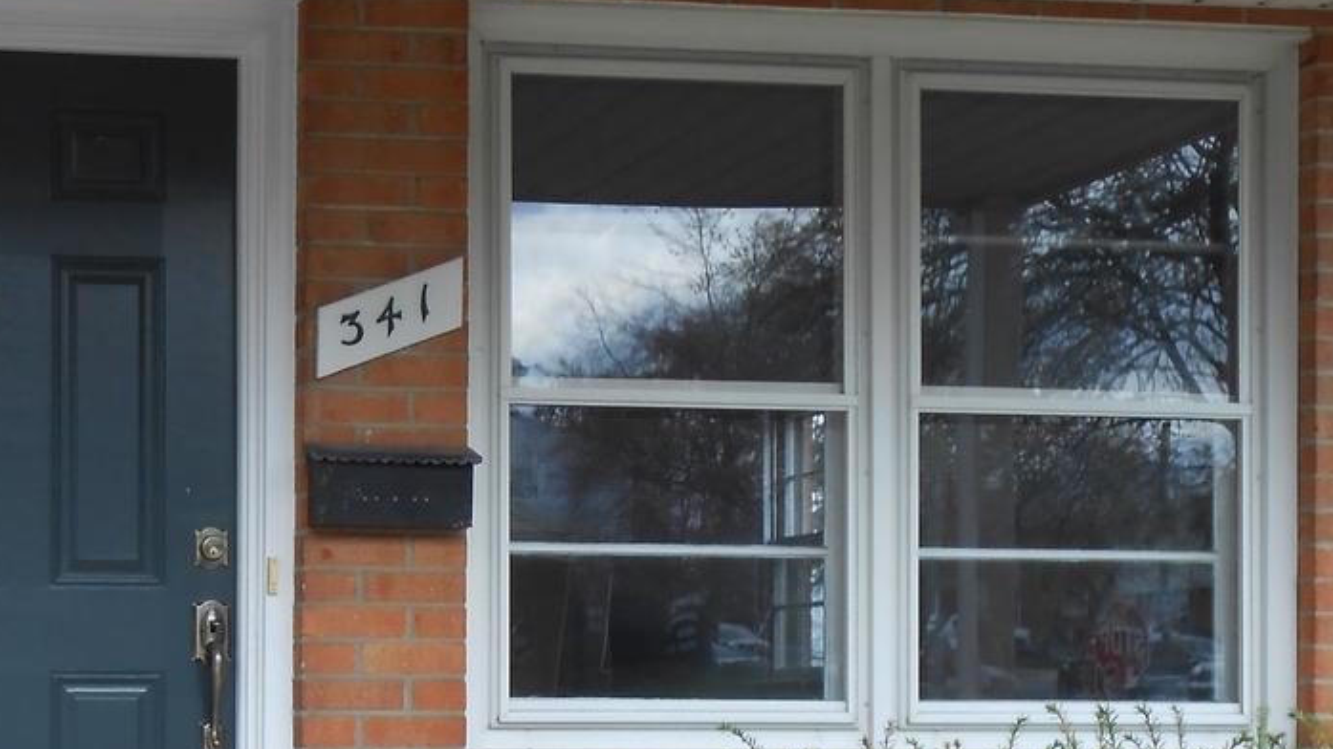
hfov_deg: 20.9
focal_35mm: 99
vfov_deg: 12.1
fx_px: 3499
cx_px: 17
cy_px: 705
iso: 80
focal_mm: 7.8
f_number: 4.5
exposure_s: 1/125
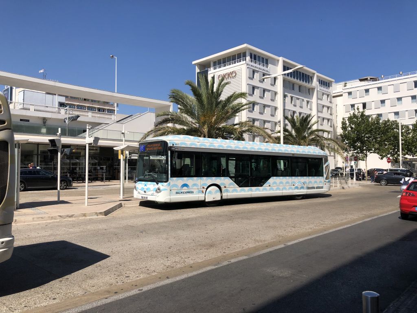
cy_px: 156
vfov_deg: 49.7
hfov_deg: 63.4
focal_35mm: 28
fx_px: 337
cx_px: 208
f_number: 1.8
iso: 20
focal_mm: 4
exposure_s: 1/2667
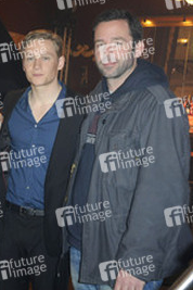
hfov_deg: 16.4
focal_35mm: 81
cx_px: -10
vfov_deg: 25.1
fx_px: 651
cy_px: 133
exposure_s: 1/100
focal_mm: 48
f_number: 5.6
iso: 2000
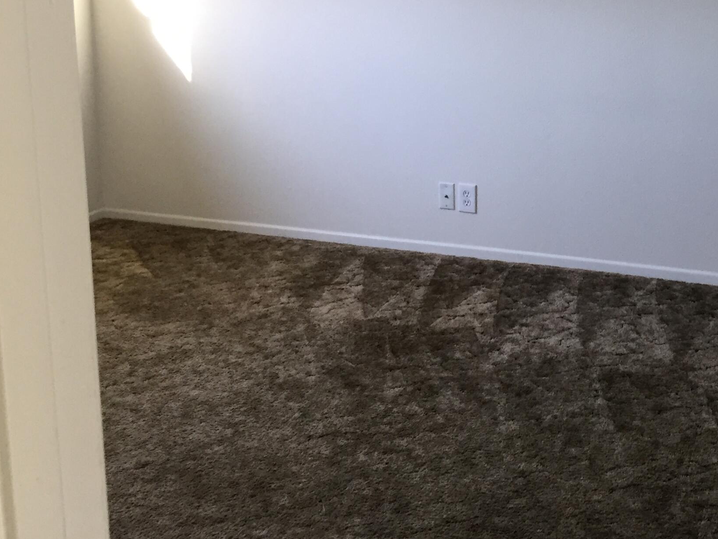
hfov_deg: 34.4
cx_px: 632
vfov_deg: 26.7
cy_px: 71
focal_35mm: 53
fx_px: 1099
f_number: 2.2
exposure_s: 1/30
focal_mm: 4.15
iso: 50
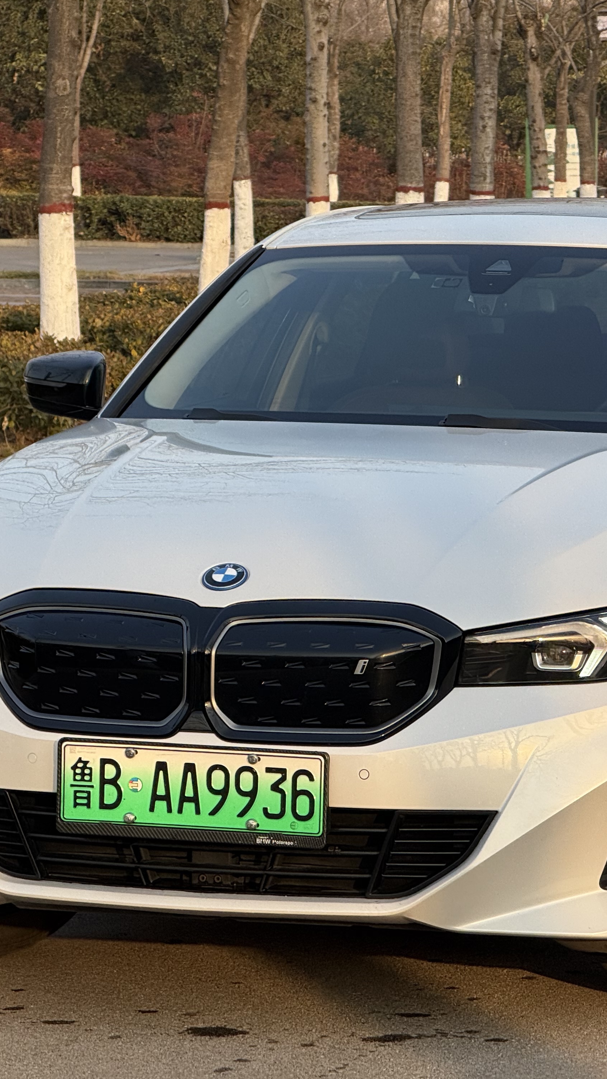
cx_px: 442
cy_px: 538
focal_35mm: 175
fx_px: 5008
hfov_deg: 6.9
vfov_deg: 12.3
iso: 64
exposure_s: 1/554
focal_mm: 15.66
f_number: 2.8
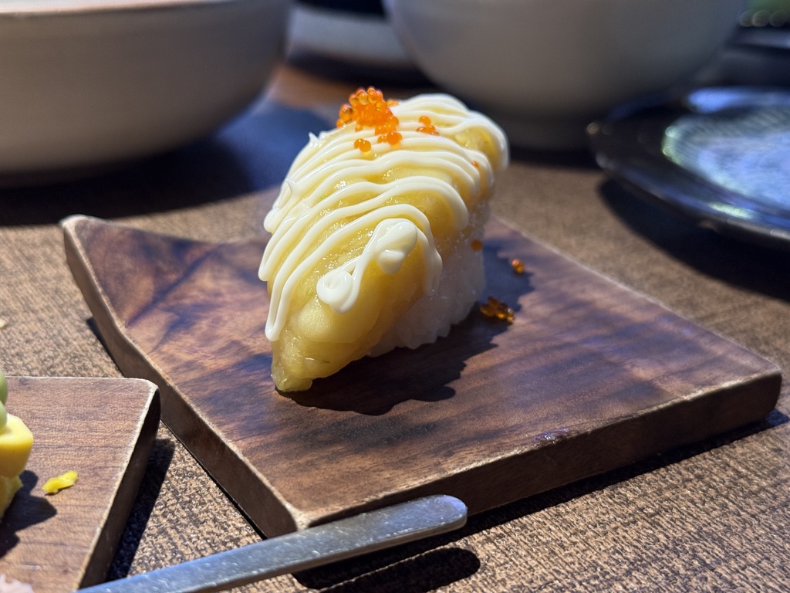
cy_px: 296
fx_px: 1095
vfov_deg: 30.3
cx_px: 395
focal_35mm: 48
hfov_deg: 39.7
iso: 100
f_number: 1.78
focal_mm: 6.76
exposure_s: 1/50
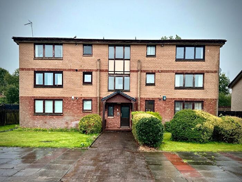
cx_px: 121
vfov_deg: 56.8
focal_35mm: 24
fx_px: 168
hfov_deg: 71.6
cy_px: 91
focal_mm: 6.86
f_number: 1.78
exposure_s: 1/398
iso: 80
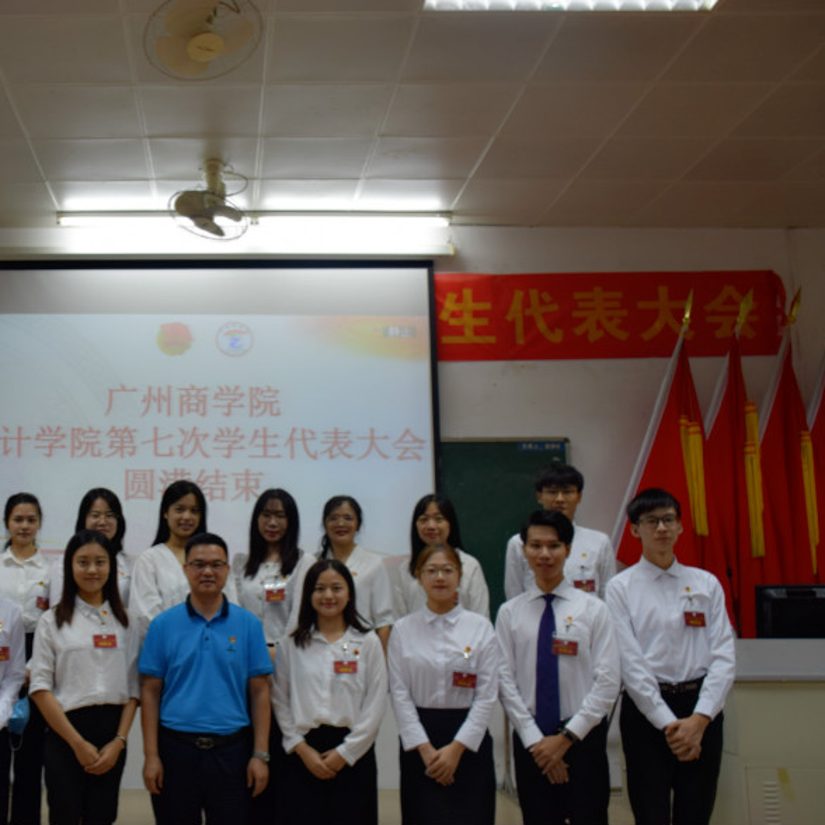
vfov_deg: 42.8
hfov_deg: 41.6
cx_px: 206
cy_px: 409
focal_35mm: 39
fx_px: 1052
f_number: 4
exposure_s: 1/60
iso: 400
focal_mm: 20
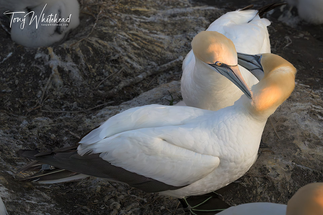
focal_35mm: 145
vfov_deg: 9.5
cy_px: 108
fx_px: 1301
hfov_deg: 14.2
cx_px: 162
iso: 3200
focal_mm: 145
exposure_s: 1/1000
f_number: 10
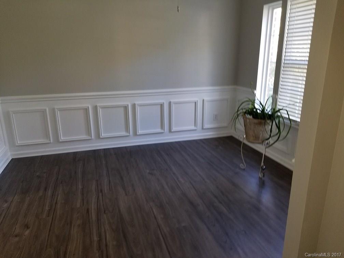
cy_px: 129
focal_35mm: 26
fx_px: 258
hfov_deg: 67.3
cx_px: 172
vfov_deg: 53.1
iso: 125
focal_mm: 4.25
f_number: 1.7
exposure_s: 1/40
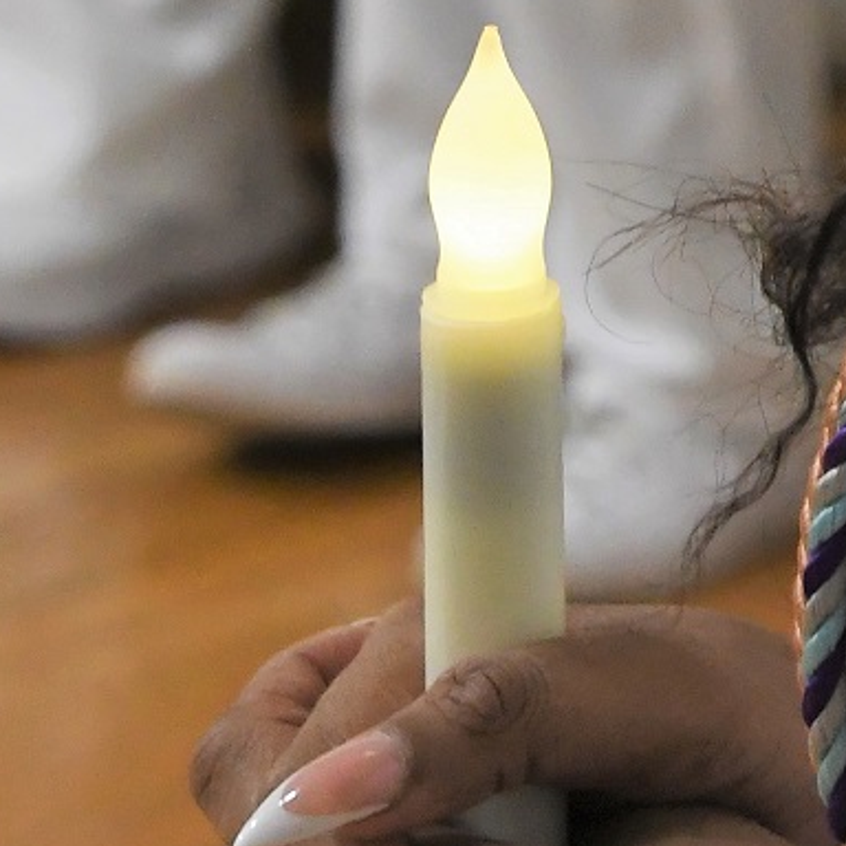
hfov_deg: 4.9
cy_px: -1002
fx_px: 9816
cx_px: 1400
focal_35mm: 355
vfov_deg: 4.8
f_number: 6.3
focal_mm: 48
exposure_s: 1/100
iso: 1600
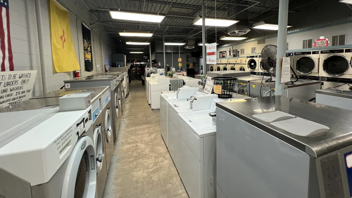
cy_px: 75
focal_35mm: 15
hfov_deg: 102.9
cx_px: 186
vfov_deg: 69.5
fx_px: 140
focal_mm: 1.57
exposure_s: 1/60
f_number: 1.8
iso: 125
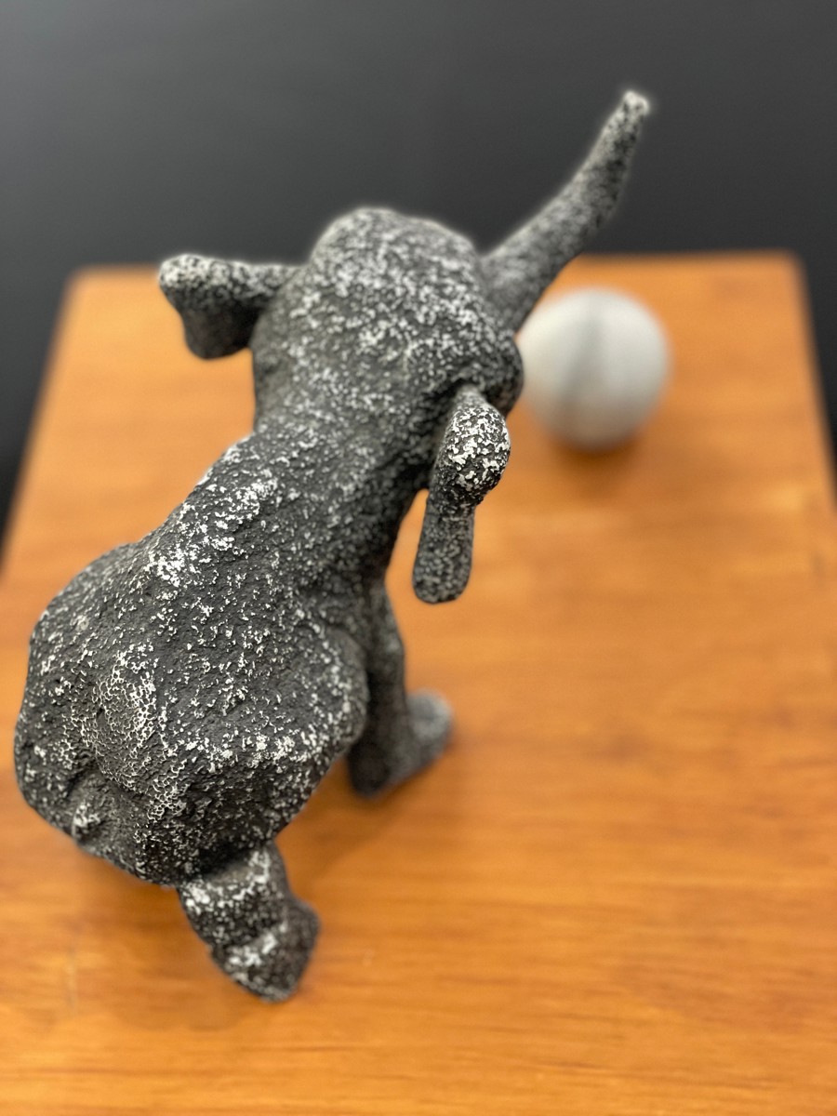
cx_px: 418
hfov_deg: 28.0
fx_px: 1676
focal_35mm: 52
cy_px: 558
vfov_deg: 36.8
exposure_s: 1/40
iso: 400
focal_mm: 6
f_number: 2
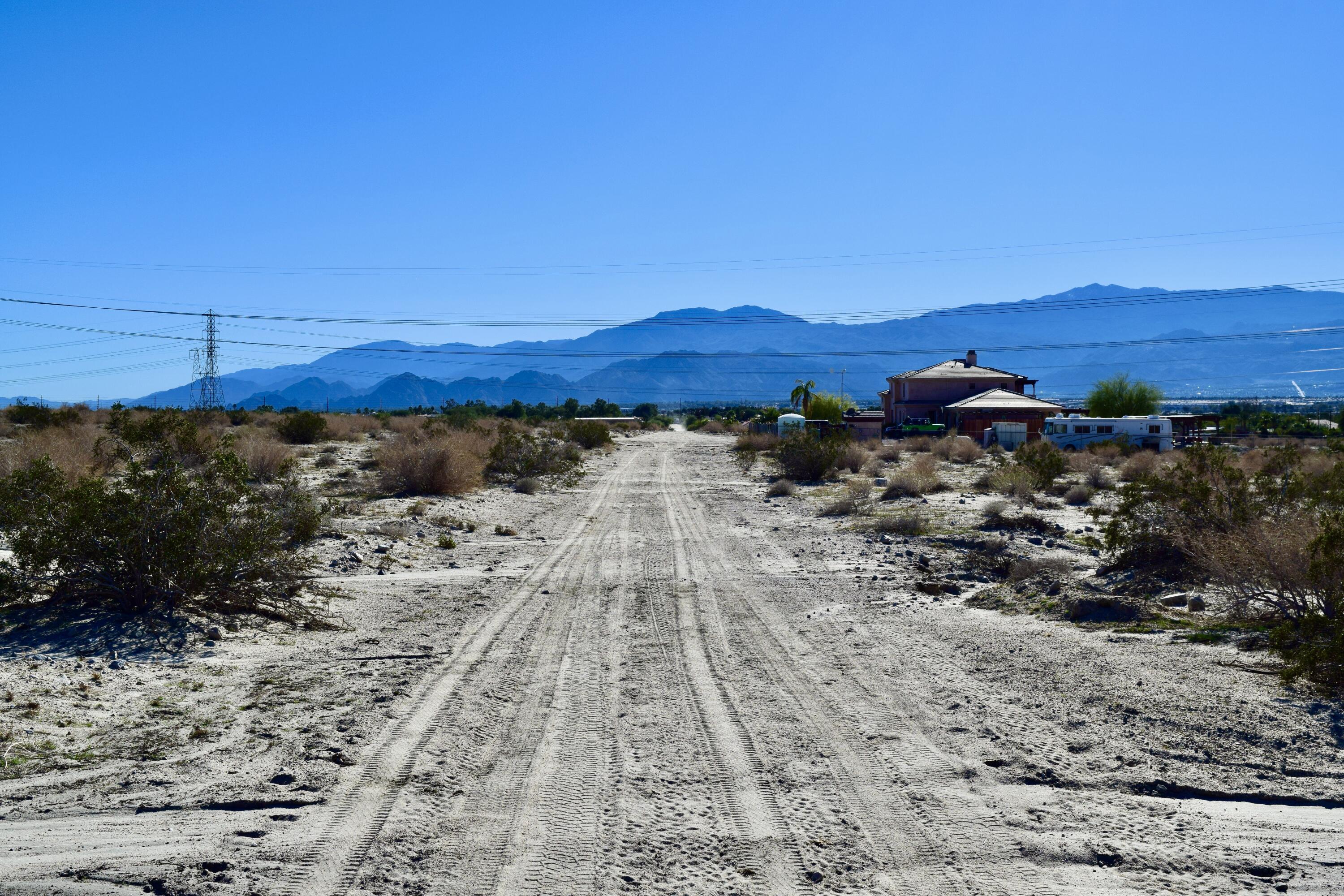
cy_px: 448
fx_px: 1568
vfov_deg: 31.9
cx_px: 672
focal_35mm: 42
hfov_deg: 46.4
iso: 200
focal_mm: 28
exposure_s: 1/1000
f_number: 9
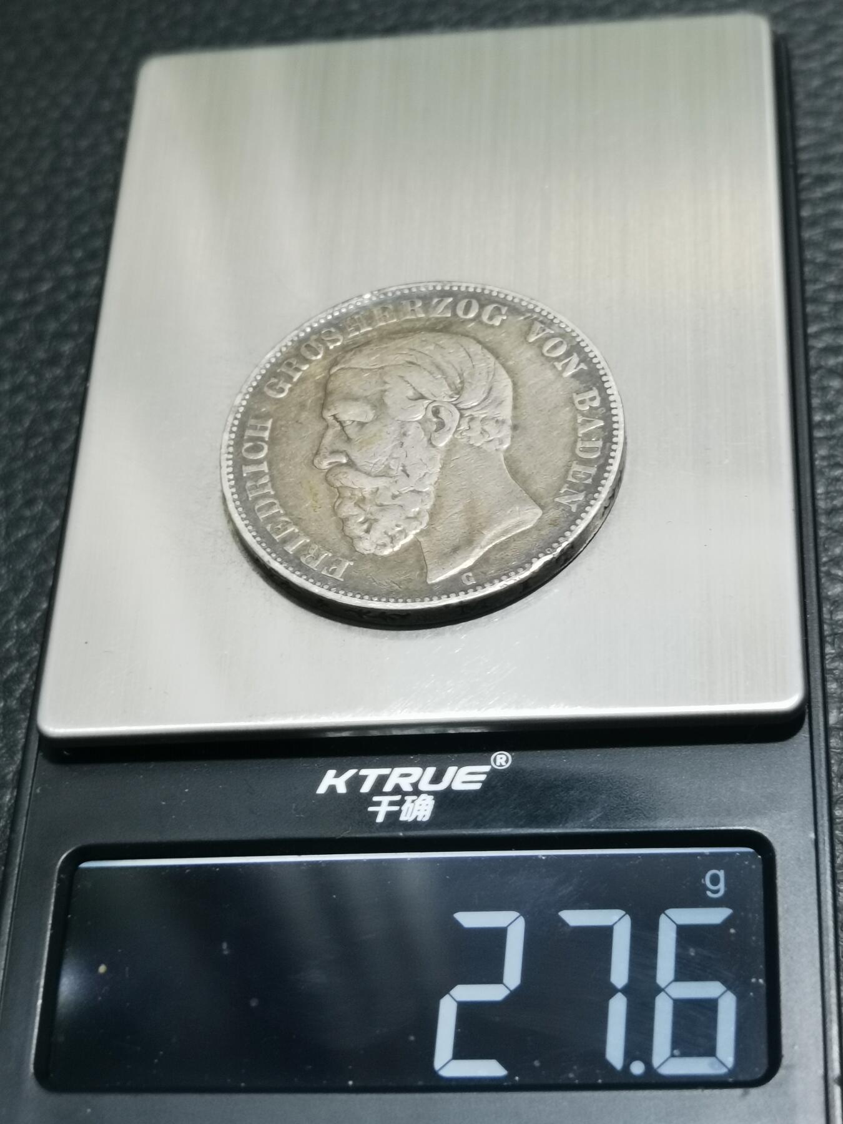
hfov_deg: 22.3
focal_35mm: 66
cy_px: 562
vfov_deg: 29.4
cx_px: 422
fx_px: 2143
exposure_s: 1/50
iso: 125
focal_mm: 6.67
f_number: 1.9
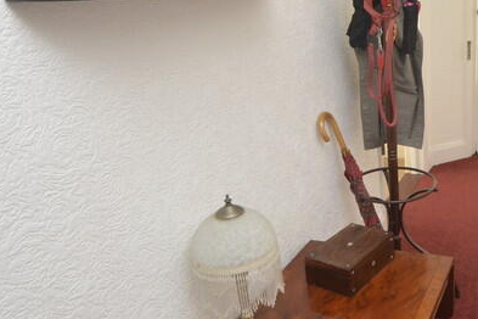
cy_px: 108
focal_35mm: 39
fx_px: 518
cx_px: 432
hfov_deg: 44.9
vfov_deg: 33.9
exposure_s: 1/60
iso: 800
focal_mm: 10
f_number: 7.1
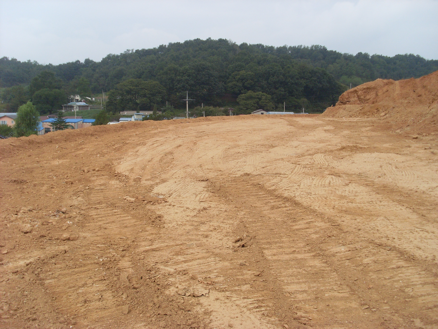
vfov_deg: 37.7
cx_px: 219
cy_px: 164
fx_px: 481
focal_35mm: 38
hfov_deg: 49.0
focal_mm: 6.3
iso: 80
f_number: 7.7
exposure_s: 1/250
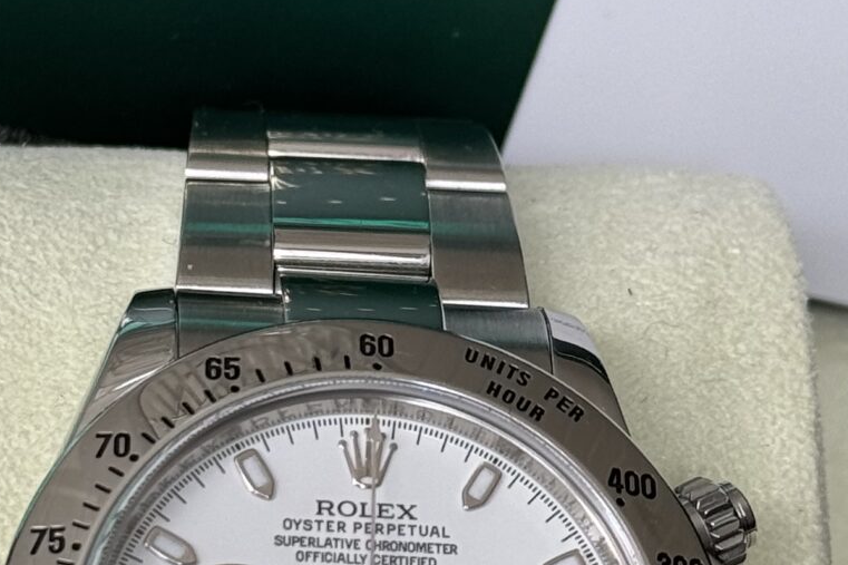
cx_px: 393
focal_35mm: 168
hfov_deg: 12.2
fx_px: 3956
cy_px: 413
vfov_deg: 8.2
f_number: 1.78
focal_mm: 6.76
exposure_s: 1/121
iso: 50
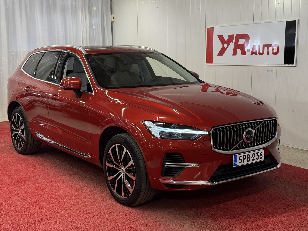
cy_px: 116
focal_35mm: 48
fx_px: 427
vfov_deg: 30.3
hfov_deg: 39.7
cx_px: 154
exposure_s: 1/117
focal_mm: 6.76
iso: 125
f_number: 1.78
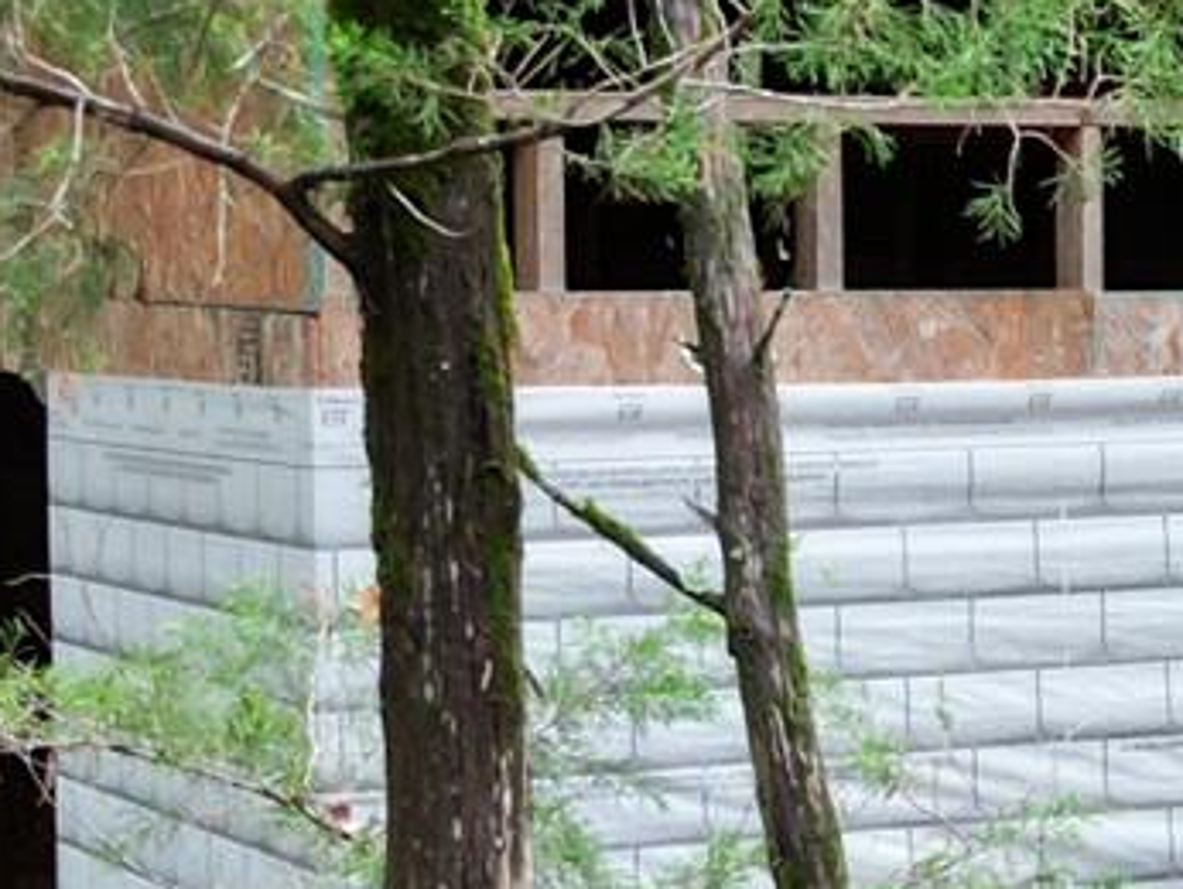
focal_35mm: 142
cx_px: 1245
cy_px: 698
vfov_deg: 10.4
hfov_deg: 13.6
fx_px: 4856
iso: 140
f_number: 1.7
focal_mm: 6.72
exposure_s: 1/120
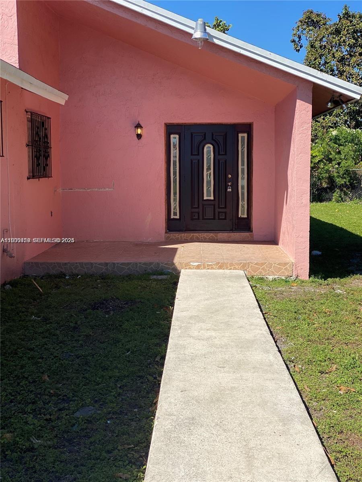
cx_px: 181
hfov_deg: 28.0
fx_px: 725
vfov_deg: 36.8
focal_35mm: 52
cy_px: 241
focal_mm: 6
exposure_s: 1/1597
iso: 20
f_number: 2
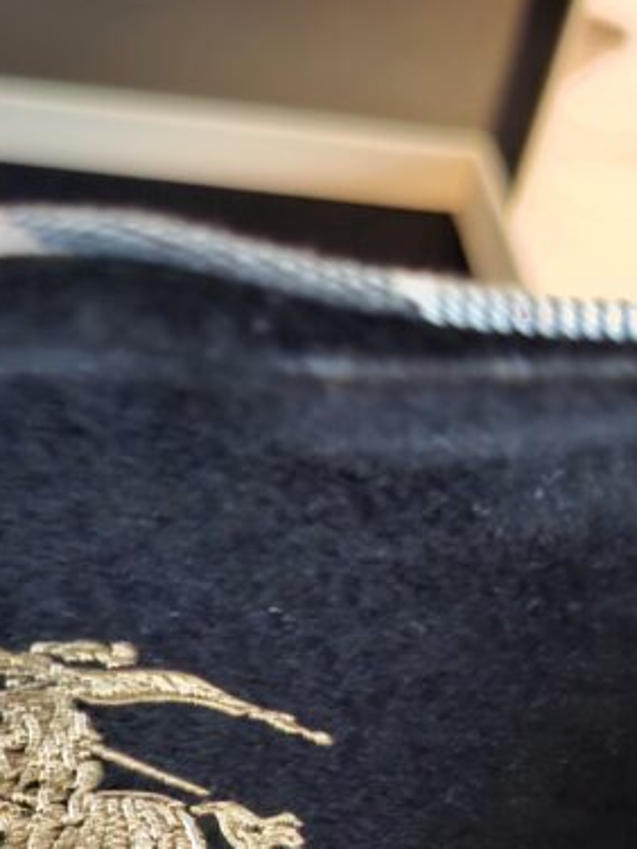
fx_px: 1202
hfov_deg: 29.0
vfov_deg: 36.3
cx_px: 124
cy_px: 781
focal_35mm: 49
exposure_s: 1/9
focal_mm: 5.54
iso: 1250
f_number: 1.8
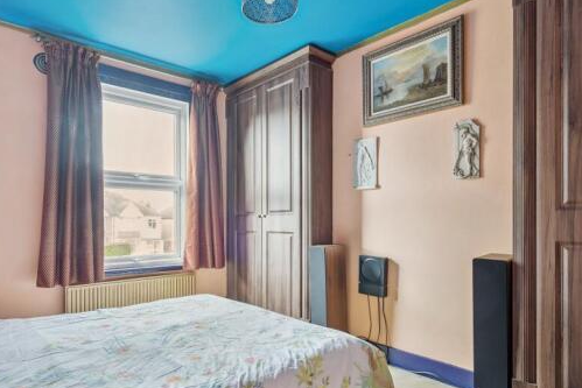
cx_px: 246
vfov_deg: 59.1
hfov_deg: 80.6
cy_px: 230
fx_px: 340
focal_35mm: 21
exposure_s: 1
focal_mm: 16
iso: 320
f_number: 5.6
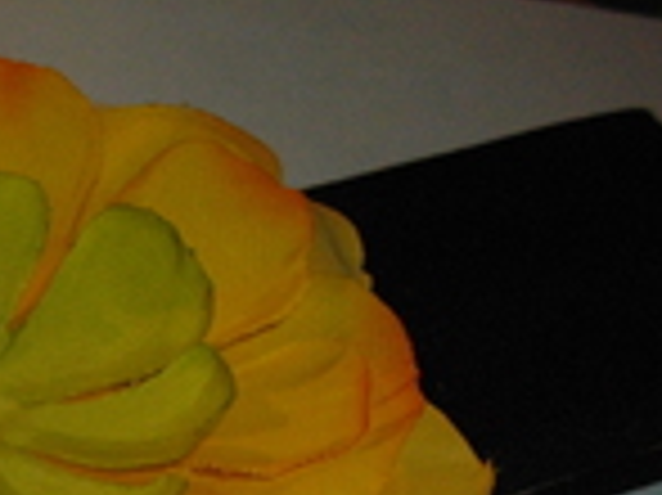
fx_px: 1873
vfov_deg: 14.3
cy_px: 675
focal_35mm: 98
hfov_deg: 18.7
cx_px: -185
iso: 200
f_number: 2.9
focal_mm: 5.7
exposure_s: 1/50
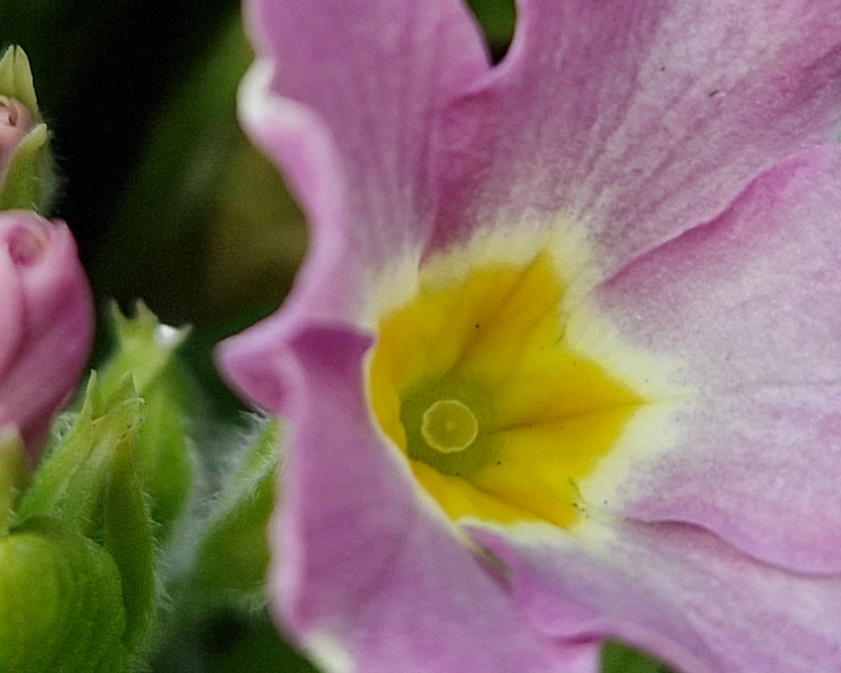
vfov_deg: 14.5
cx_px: 397
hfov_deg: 18.1
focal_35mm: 106
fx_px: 2639
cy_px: 156
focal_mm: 5.4
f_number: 1.8
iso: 50
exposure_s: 1/193
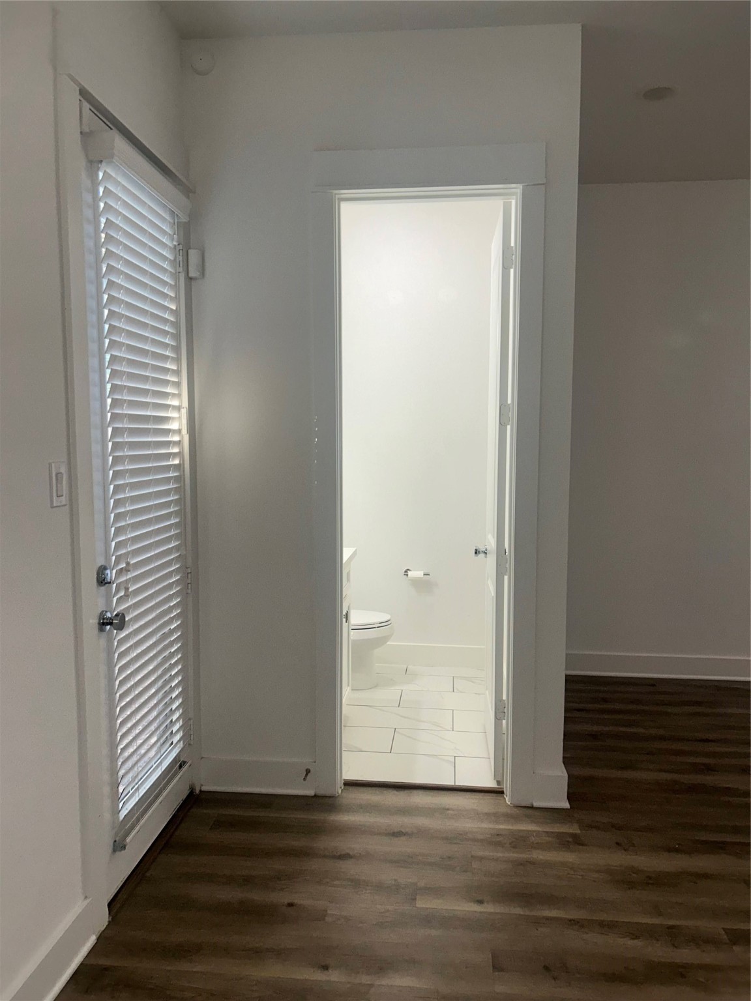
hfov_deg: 53.1
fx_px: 752
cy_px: 500
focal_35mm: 26
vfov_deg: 67.3
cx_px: 376
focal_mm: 5.7
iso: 80
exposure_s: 1/120
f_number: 1.5
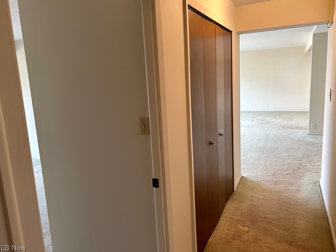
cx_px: 167
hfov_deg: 65.3
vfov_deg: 51.4
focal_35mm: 27
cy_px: 123
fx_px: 262
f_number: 1.5
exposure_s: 1/60
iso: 80
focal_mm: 5.7
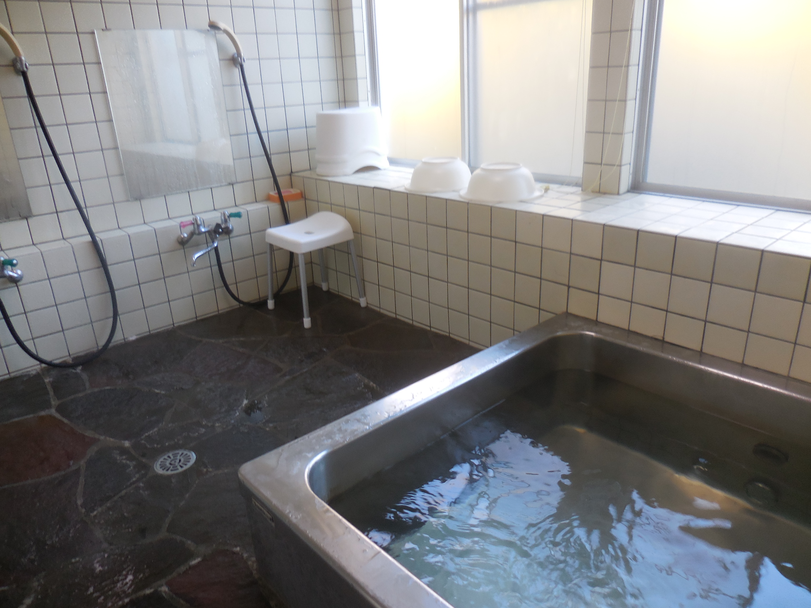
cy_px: 304
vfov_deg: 54.9
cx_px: 406
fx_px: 586
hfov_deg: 69.4
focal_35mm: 25
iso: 160
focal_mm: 4.5
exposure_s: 1/30
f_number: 3.3
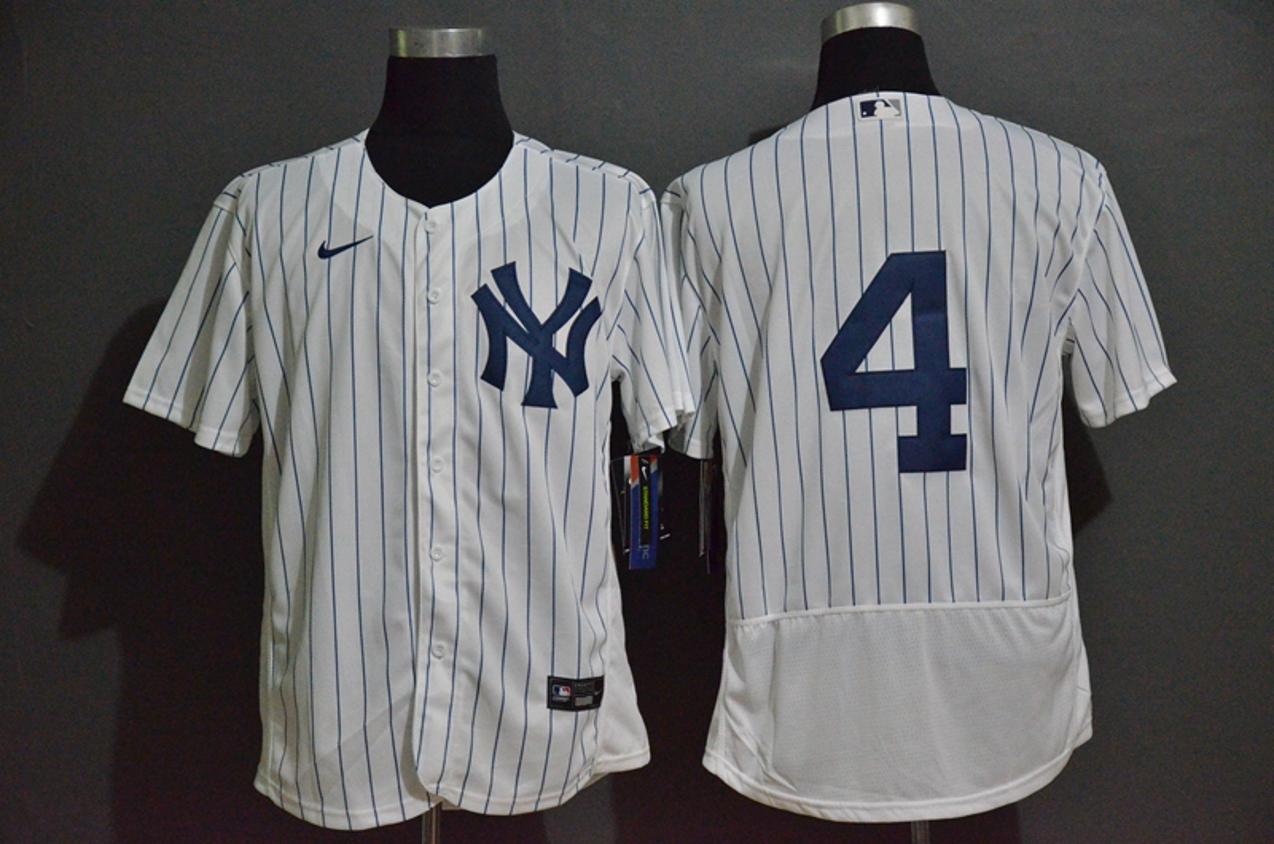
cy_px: 422
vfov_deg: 16.2
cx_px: 637
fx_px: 2967
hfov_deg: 24.2
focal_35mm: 84
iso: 4000
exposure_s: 1/80
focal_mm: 56
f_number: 4.8
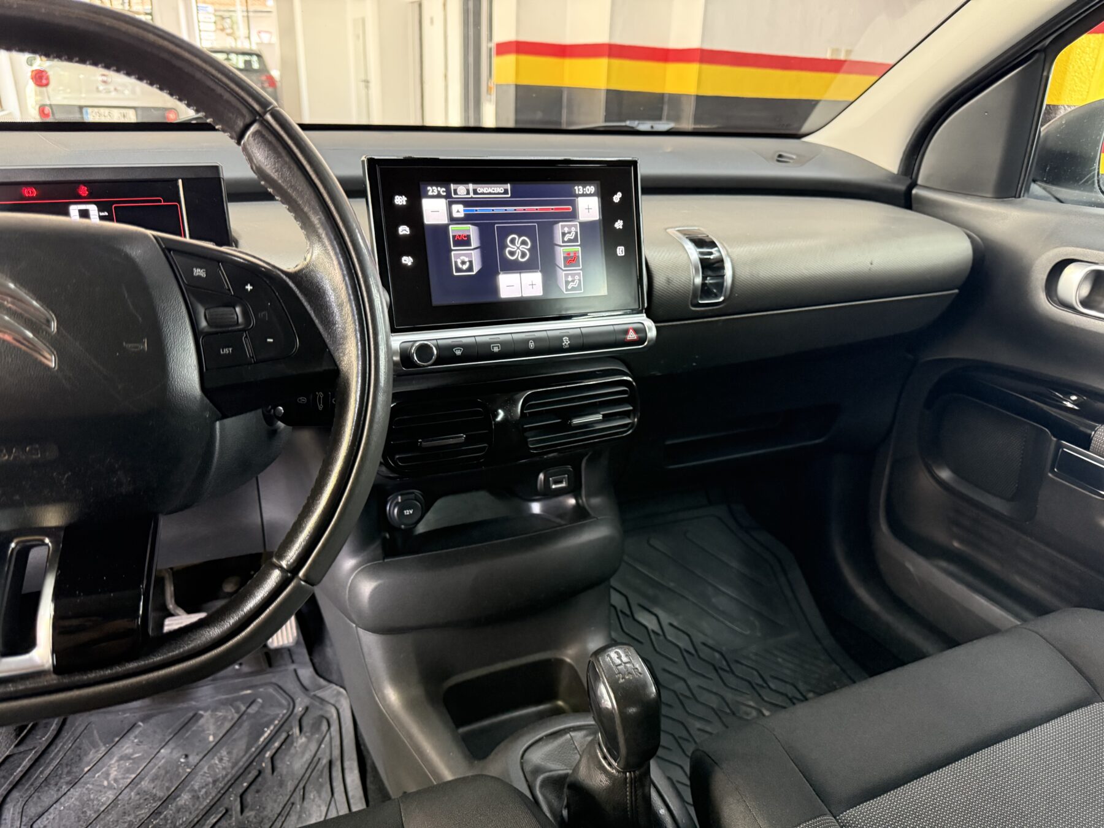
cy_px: 414
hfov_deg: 71.6
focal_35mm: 24
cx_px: 552
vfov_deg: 56.8
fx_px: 765
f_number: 1.78
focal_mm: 6.76
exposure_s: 1/60
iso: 640
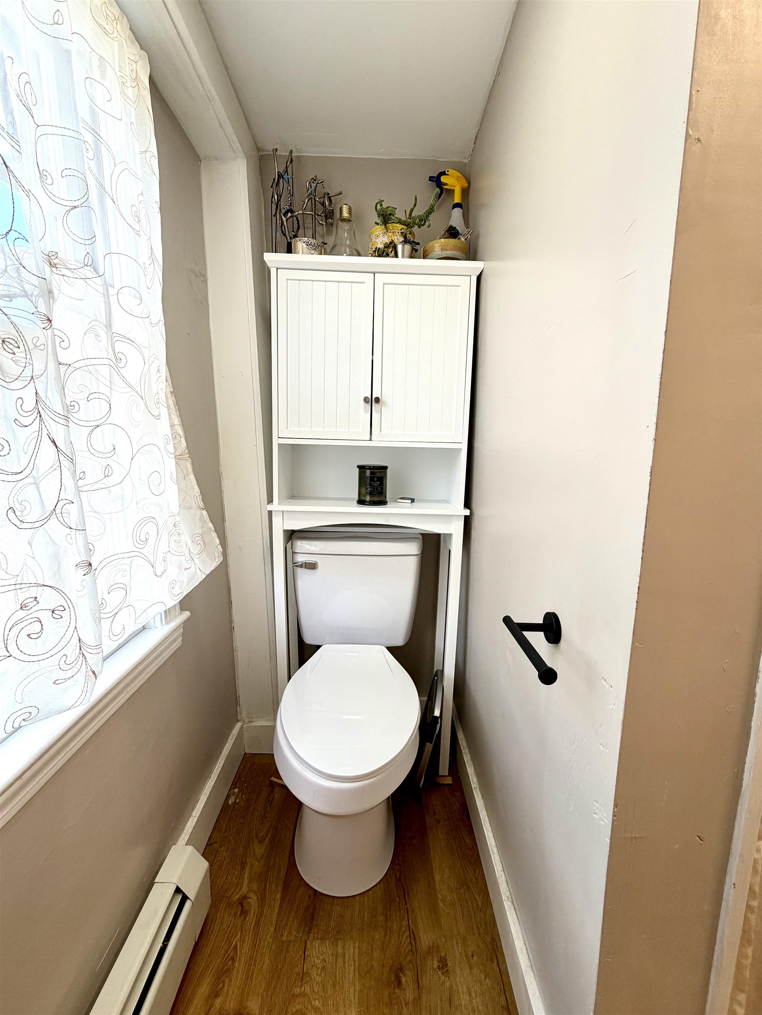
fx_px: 411
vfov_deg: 102.1
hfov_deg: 85.7
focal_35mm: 14
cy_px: 508
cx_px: 381
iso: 125
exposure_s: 1/120
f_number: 2.2
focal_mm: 2.22
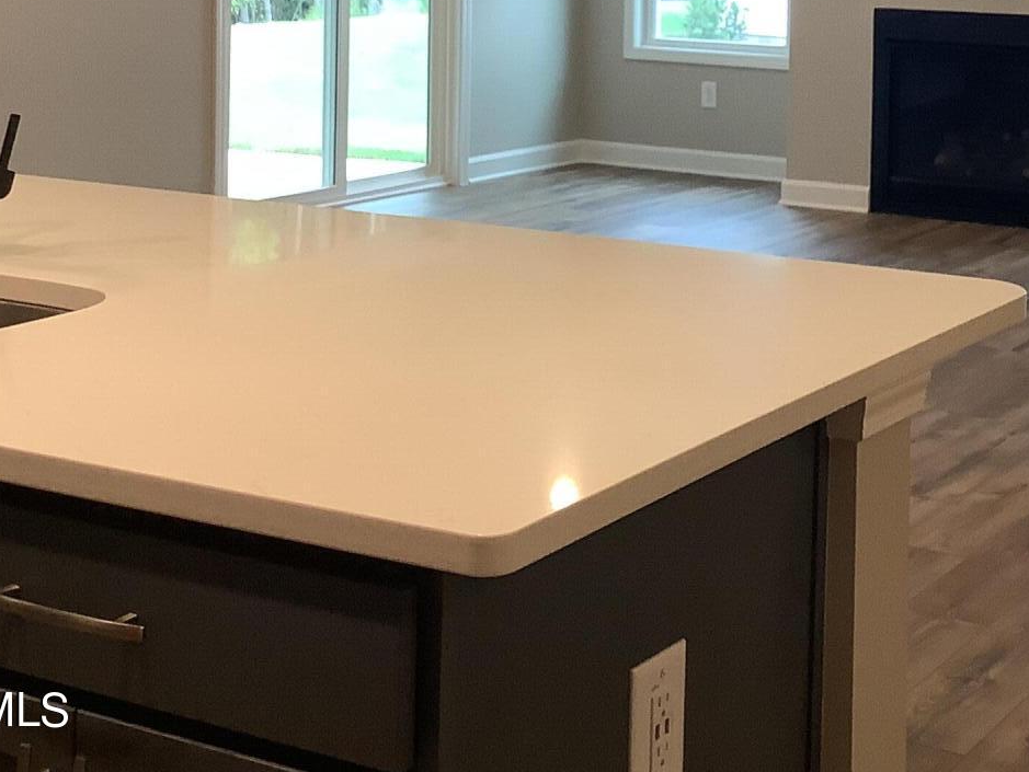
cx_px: 820
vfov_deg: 21.3
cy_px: -36
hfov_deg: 28.8
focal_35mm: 66
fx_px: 1963
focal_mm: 3.3
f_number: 2.4
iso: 100
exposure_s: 1/50
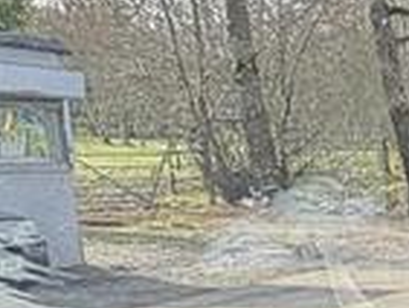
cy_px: 354
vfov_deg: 16.1
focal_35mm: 89
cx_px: 1038
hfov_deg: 13.7
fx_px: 1052
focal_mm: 2.22
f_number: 2.2
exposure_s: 1/412
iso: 50
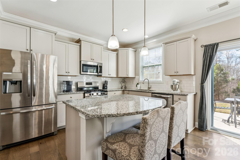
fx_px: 109
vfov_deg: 72.7
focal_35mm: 16
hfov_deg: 95.7
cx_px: 120
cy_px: 80
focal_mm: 16.3
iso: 100
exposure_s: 1/10
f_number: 10
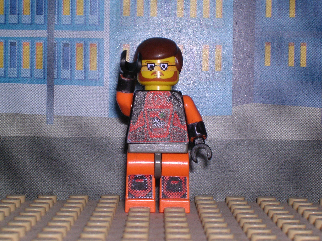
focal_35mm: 115
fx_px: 1070
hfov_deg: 17.1
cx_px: 161
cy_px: 120
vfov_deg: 12.9
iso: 100
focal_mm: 17.4
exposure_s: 1/60.1
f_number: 9.8
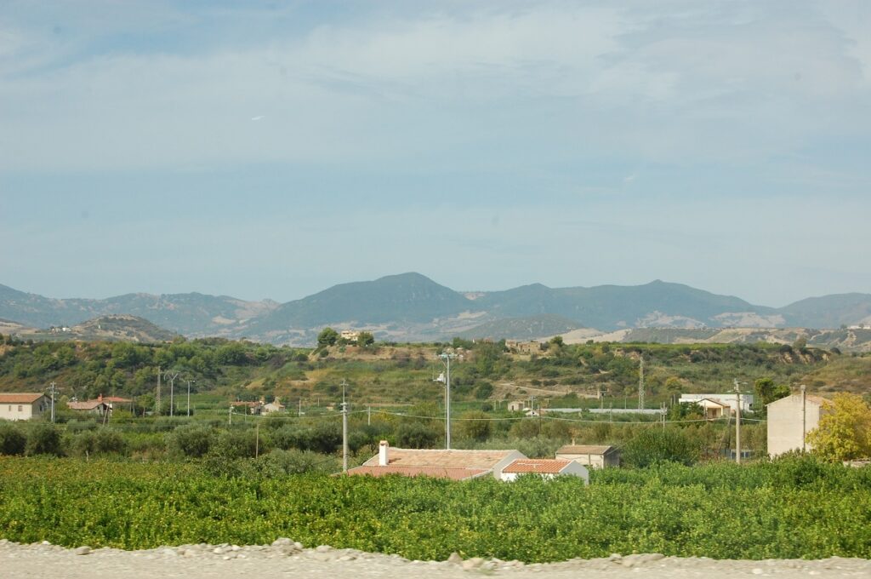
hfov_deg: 24.6
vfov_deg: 16.5
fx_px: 1993
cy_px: 290
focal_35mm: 82
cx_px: 436
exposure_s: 1/500
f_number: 11
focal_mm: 55
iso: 400
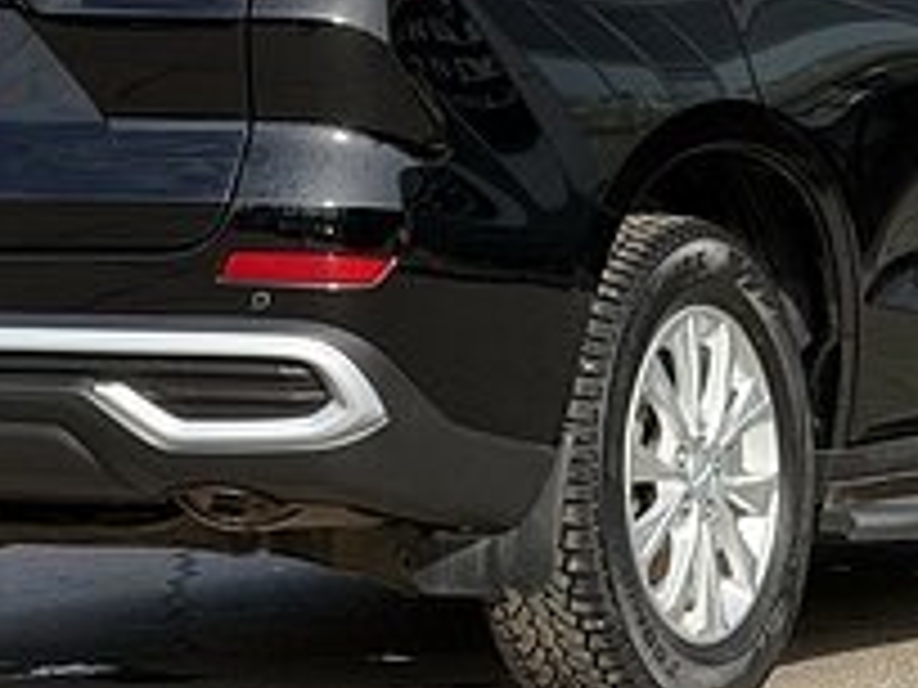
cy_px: 130
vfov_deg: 4.6
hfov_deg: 6.2
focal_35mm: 322
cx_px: 464
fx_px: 8539
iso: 64
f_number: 2.8
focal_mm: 15.66
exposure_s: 1/546
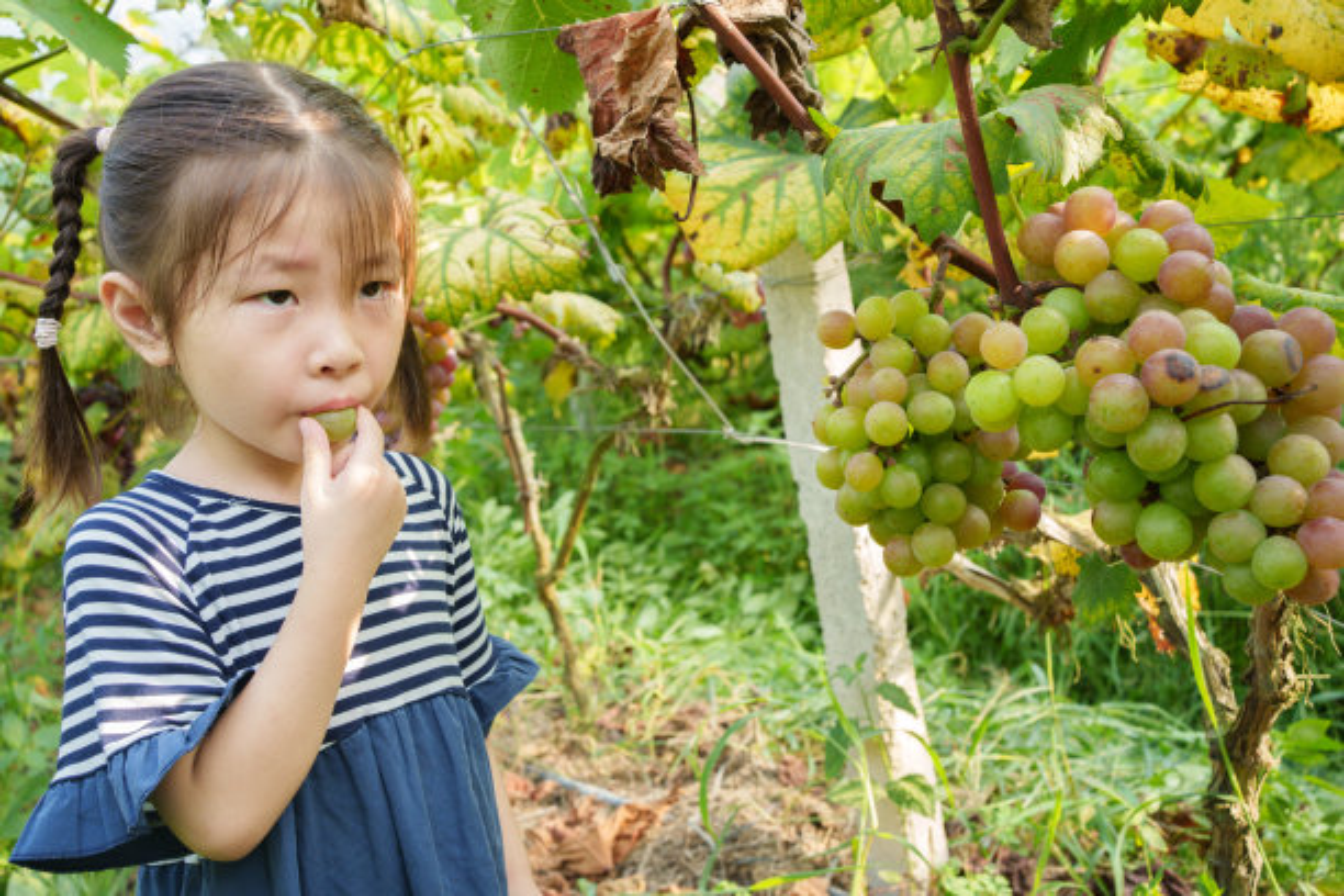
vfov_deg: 37.9
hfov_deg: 54.4
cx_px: 672
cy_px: 448
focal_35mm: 35
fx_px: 1307
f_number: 7.1
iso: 1250
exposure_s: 1/150
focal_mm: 35
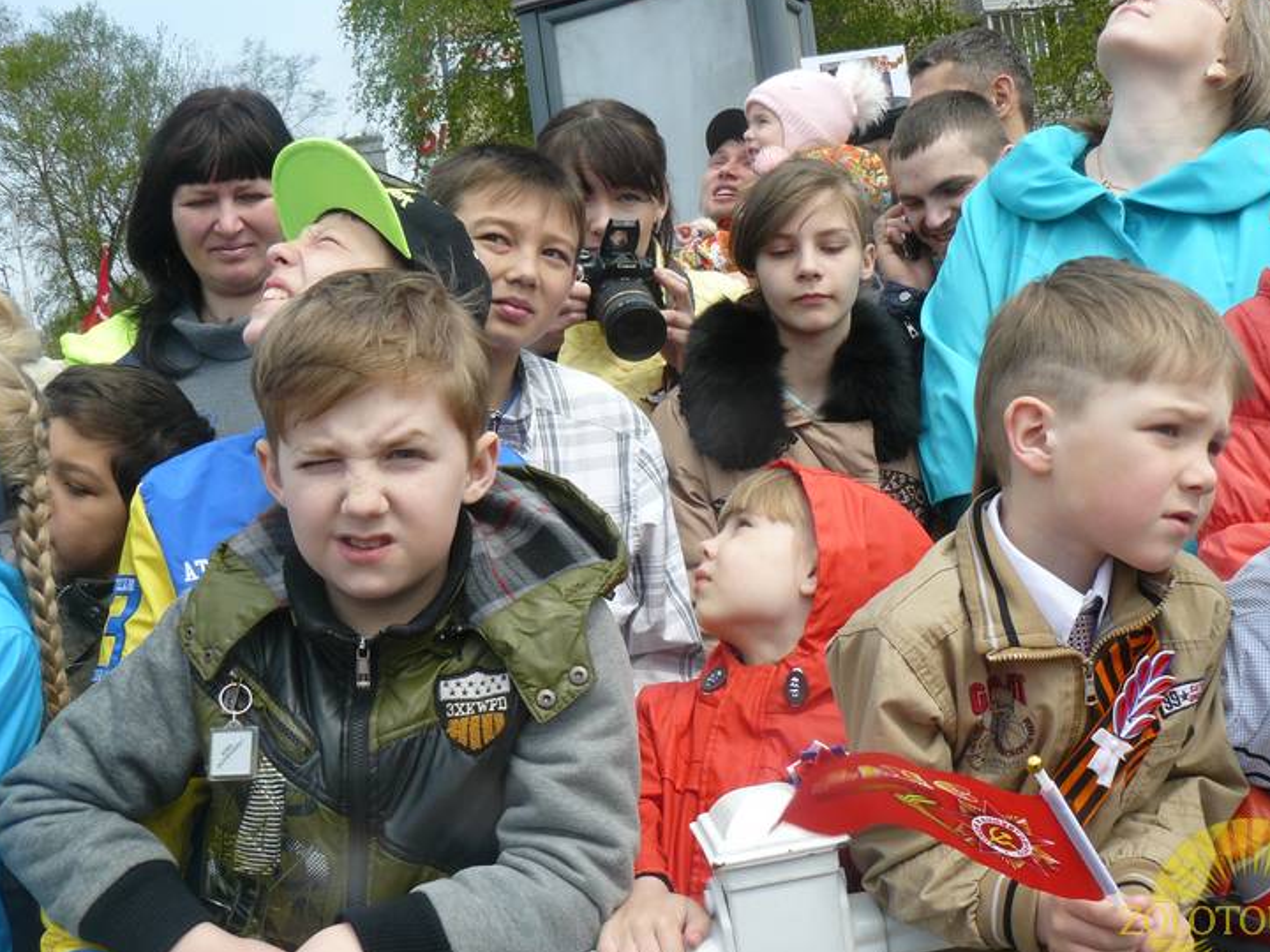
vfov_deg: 35.9
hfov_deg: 46.7
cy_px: 506
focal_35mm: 40
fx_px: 1468
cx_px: 690
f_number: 5.6
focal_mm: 6
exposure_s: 1/250
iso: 100
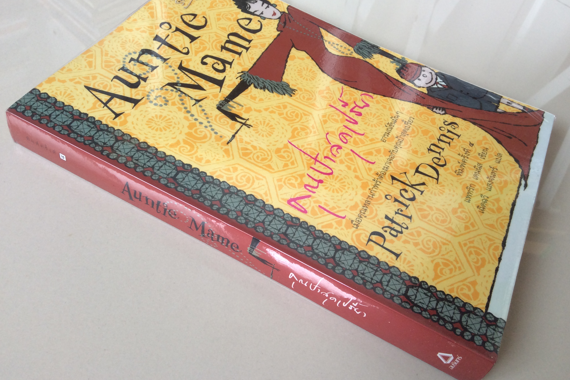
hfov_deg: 55.8
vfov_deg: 38.8
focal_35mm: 34
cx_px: 288
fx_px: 538
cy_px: 170
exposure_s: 1/50
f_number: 2.4
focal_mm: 3.3
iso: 32
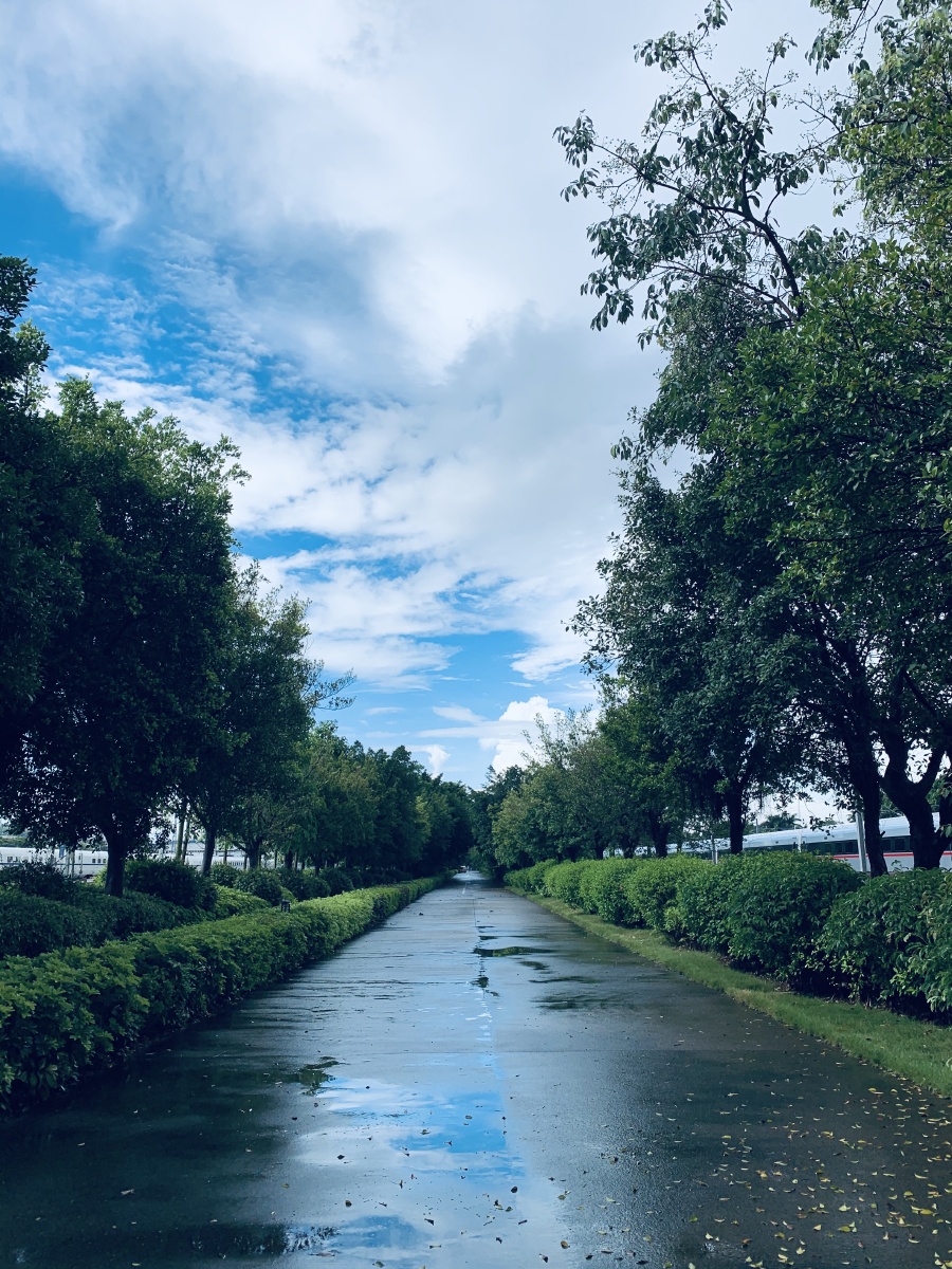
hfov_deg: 53.1
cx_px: 476
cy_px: 634
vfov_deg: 67.3
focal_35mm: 26
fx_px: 953
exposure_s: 1/2545
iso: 25
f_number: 1.8
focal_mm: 4.25
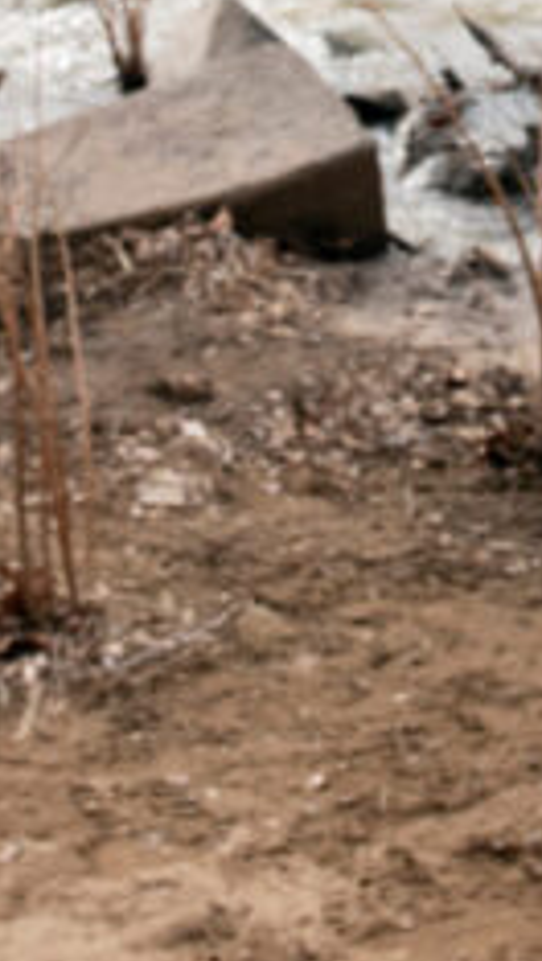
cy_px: -131
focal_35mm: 110
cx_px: 517
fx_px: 2804
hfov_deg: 11.0
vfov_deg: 18.6
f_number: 6.3
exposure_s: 1/800
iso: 500
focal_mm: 24
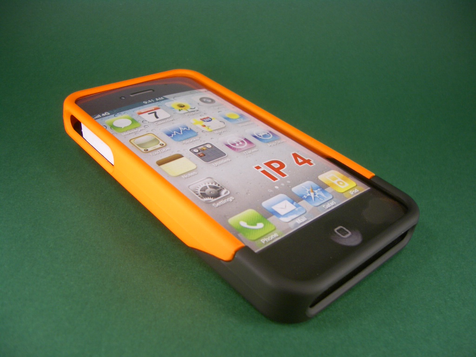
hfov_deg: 52.6
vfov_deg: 40.7
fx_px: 481
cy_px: 178
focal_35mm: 35
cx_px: 238
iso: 50
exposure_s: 1/125
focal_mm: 5.8
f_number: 2.6
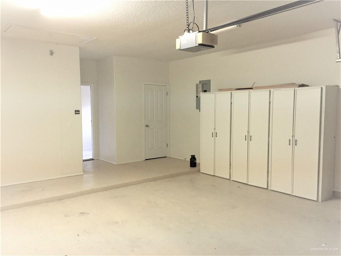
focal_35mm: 29
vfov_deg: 48.2
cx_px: 170
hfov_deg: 61.7
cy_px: 128
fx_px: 286
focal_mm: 4.15
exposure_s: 1/20
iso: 250
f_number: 2.2
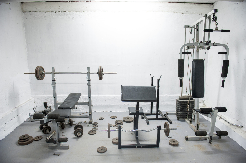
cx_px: 123
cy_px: 82
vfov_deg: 53.1
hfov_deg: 73.8
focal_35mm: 24
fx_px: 164
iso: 400
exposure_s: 1/50
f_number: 3.5
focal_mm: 24
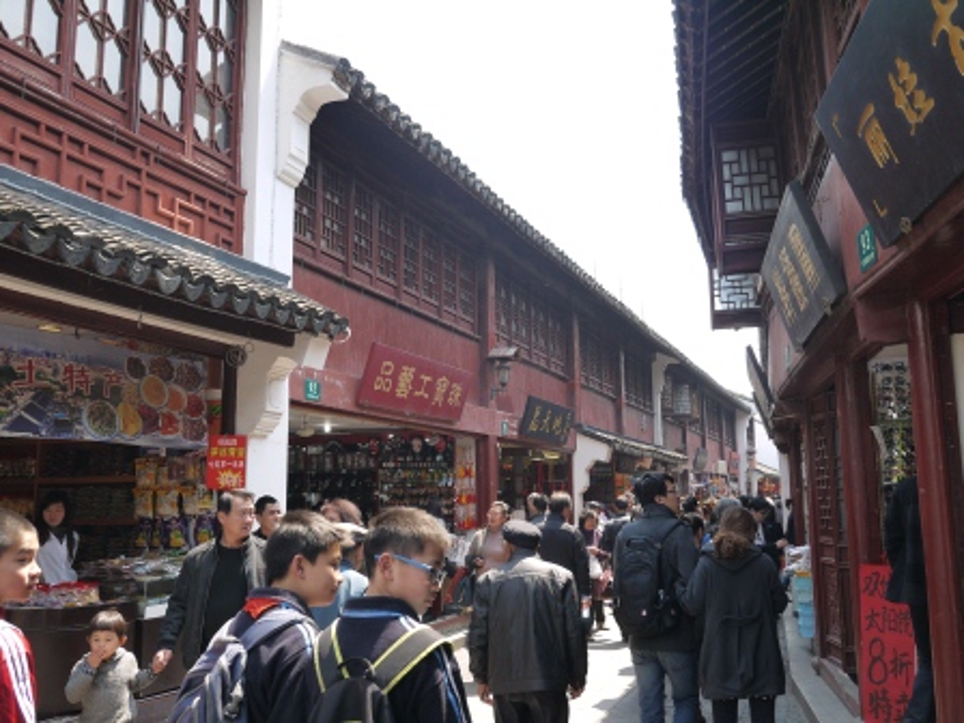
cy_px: 362
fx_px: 891
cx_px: 482
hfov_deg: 56.8
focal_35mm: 32
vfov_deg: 44.2
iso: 160
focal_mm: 16
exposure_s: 1/200
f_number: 5
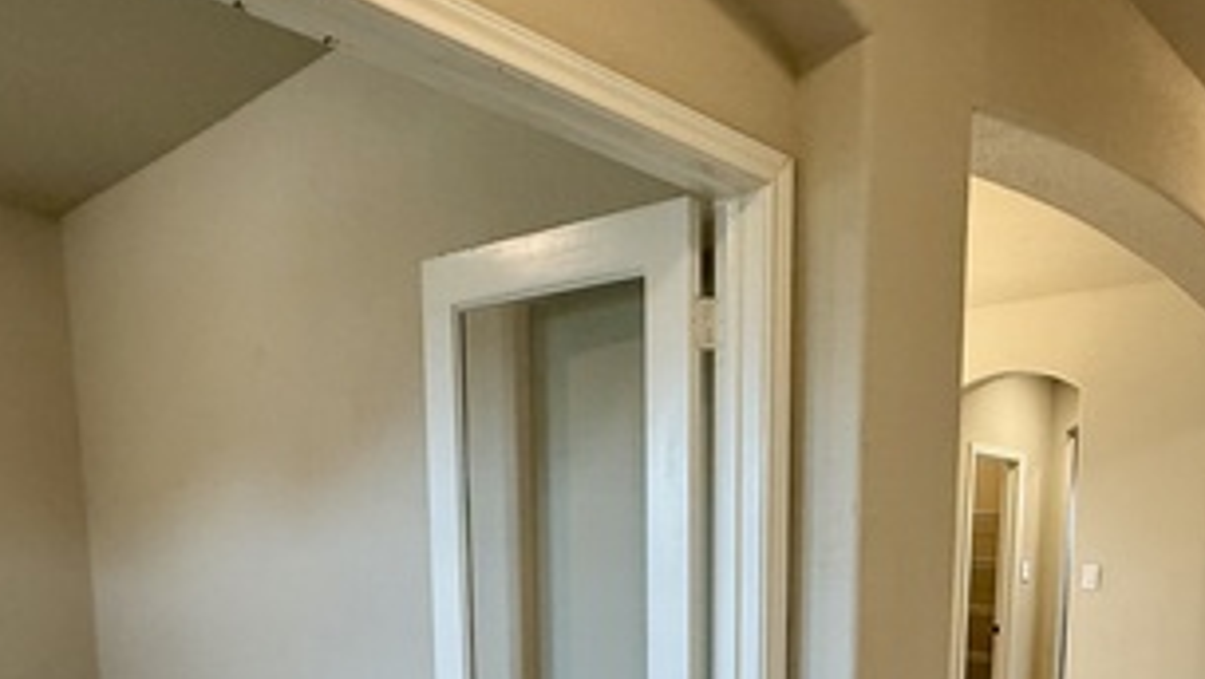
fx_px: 1023
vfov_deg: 33.2
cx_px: 782
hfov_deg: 59.9
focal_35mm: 32
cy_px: 699
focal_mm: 2.22
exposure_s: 1/60
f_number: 2.2
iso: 250
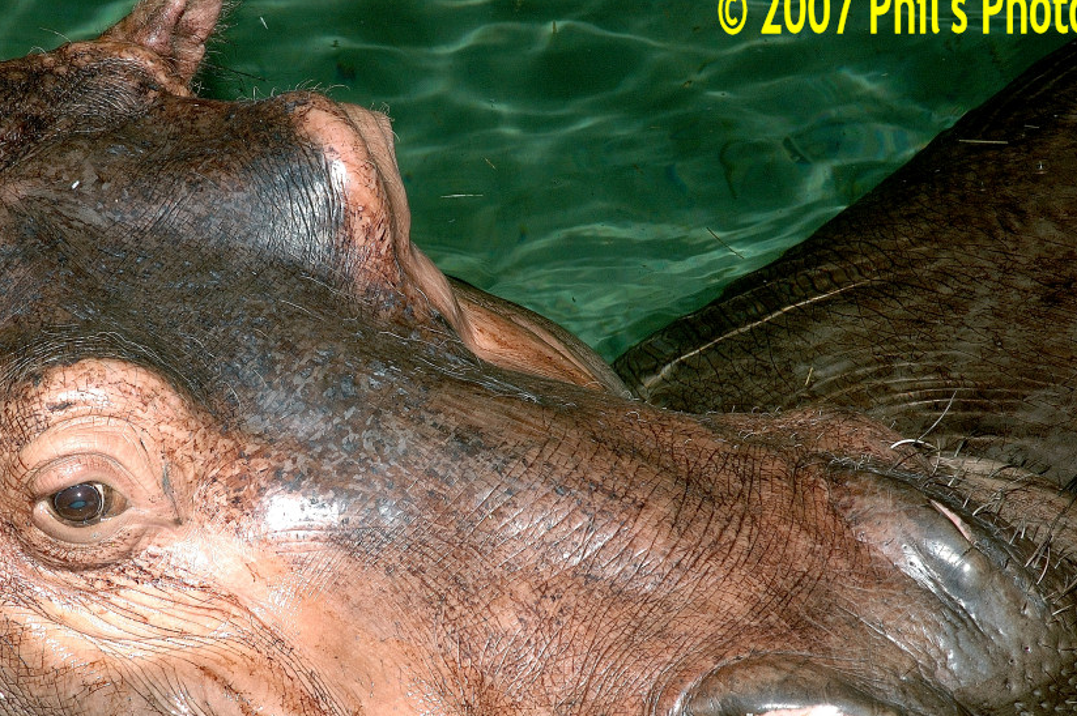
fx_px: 5342
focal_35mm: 179
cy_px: 468
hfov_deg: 11.5
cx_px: 377
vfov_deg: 7.7
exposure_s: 1/60
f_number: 11
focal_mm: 85
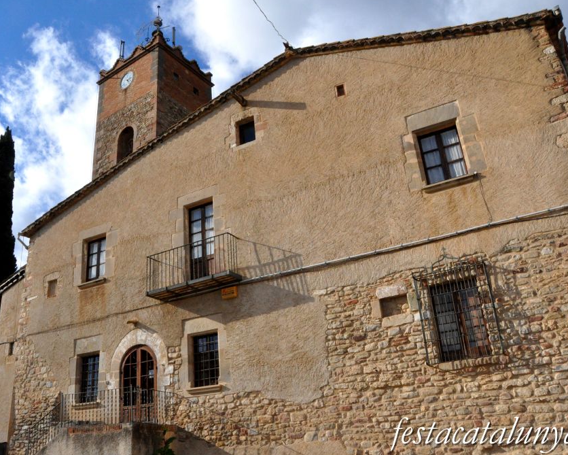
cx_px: 237
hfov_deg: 56.9
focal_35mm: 31
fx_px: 521
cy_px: 224
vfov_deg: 47.1
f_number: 16
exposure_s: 1/1000
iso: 1600
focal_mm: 18
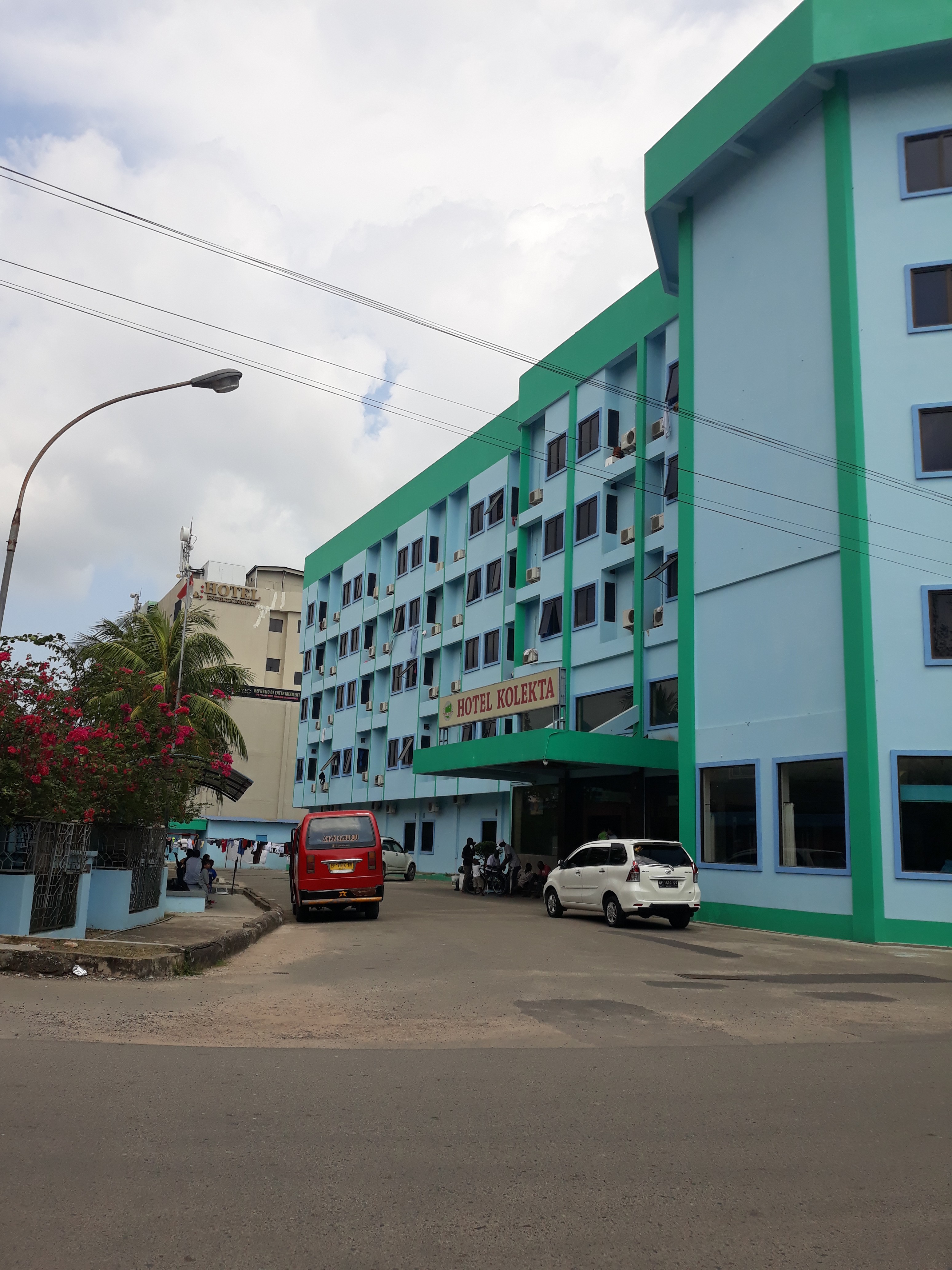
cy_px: 635
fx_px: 990
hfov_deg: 51.4
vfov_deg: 65.3
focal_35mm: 27
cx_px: 476
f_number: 1.7
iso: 40
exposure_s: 1/1789
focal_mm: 3.71
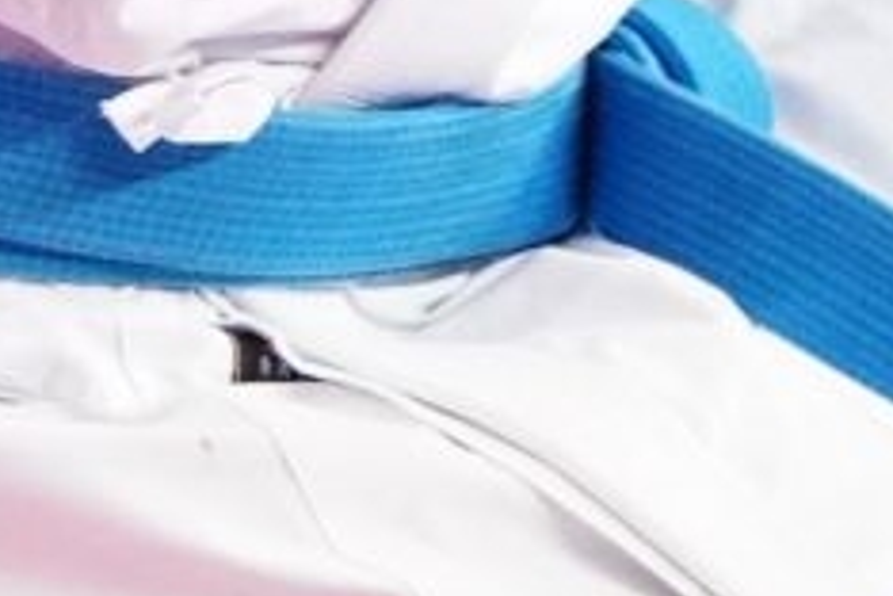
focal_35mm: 1613
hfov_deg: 1.3
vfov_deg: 0.9
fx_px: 40008
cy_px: -1100
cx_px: 1584
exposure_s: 1/400
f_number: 3.2
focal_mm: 140
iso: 1600
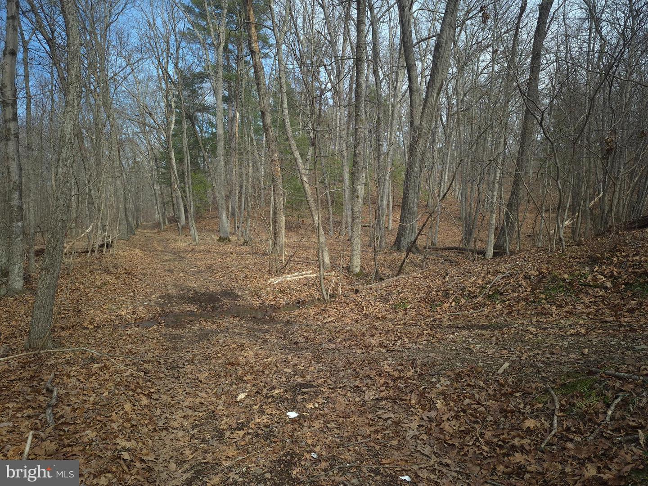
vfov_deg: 58.9
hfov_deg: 73.9
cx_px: 324
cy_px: 243
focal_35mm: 23
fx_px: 431
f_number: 1.8
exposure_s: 1/318
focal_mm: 5.4
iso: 25
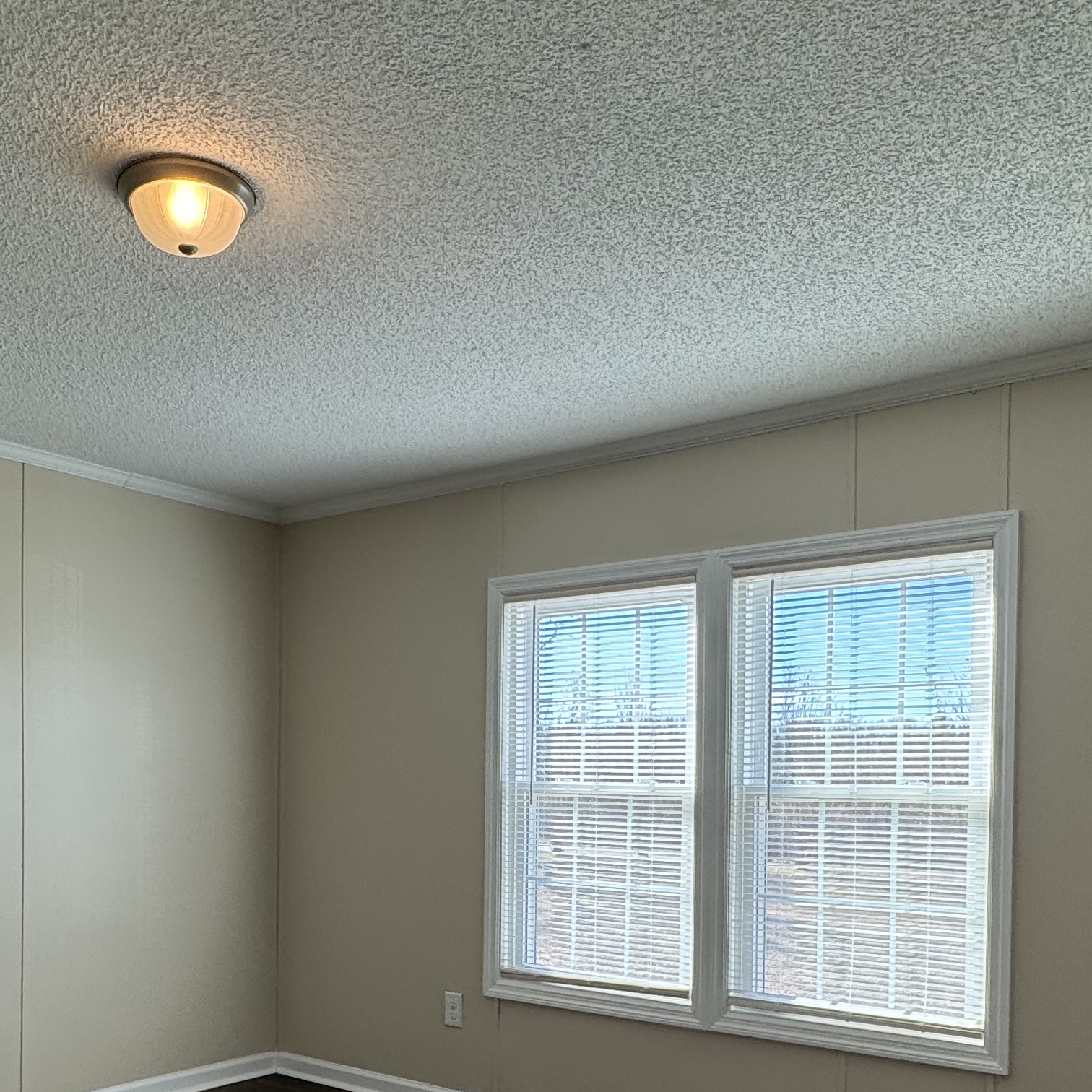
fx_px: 1178
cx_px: 446
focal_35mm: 33
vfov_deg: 47.9
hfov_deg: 49.5
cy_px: 818
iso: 40
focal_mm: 2.22
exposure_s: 1/144
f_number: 2.2
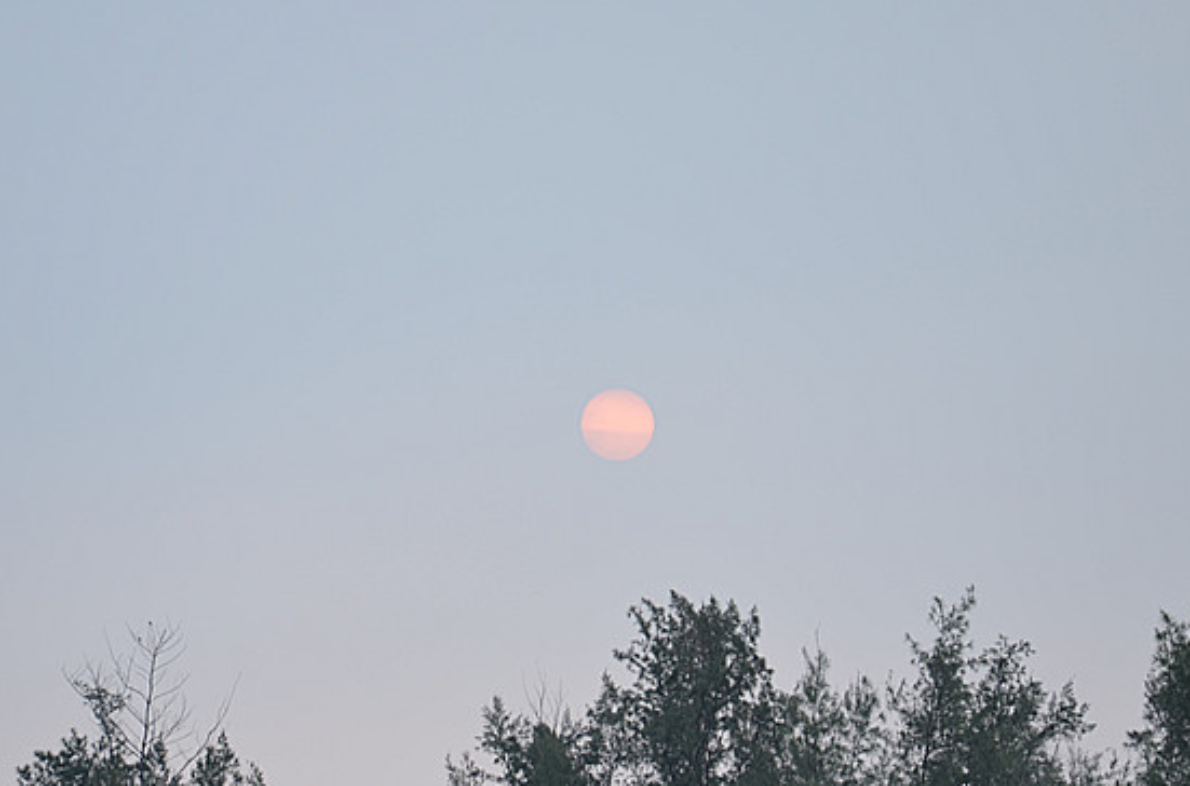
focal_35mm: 229
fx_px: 7539
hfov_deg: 9.0
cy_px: 513
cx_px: 607
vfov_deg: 6.0
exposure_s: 1/60
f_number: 5.6
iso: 100
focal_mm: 105
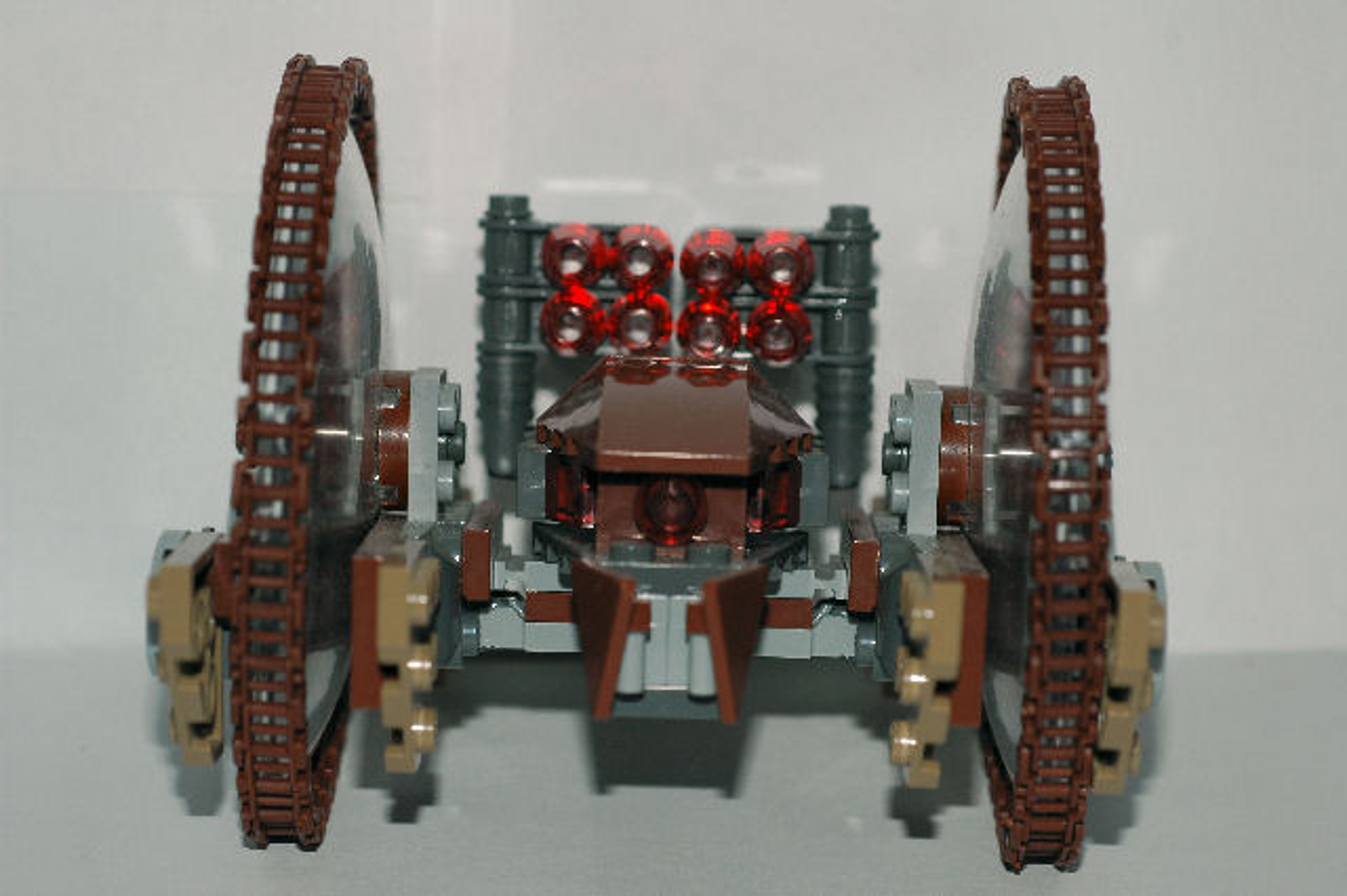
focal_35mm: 90
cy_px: 448
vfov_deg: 15.2
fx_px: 3366
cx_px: 674
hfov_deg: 22.6
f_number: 6.3
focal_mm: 60
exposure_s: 1/125
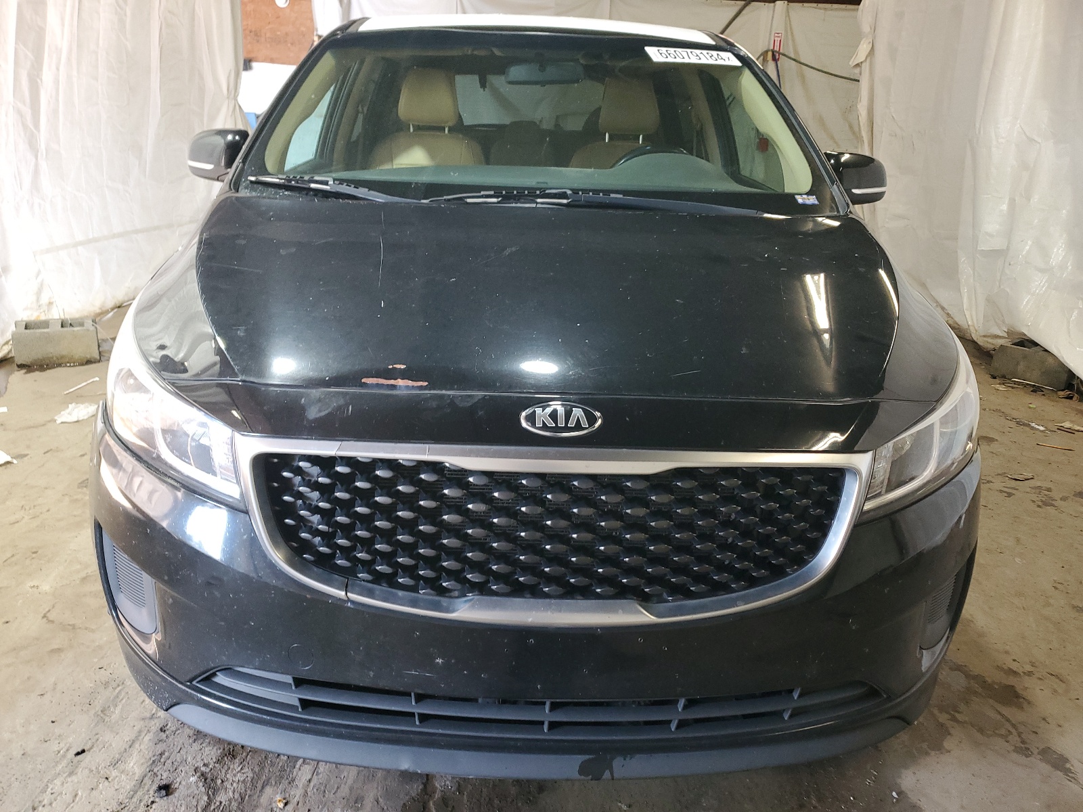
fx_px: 813
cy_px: 406
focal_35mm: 26
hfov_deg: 67.3
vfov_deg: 53.1
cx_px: 542
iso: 112
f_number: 1.5
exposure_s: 1/60.2
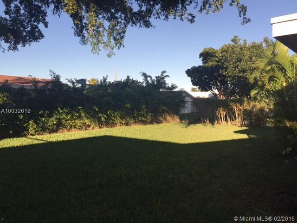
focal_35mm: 29
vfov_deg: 48.2
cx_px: 148
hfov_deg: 61.7
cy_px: 112
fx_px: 249
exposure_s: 1/1319
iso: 40
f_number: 2.2
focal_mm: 4.15
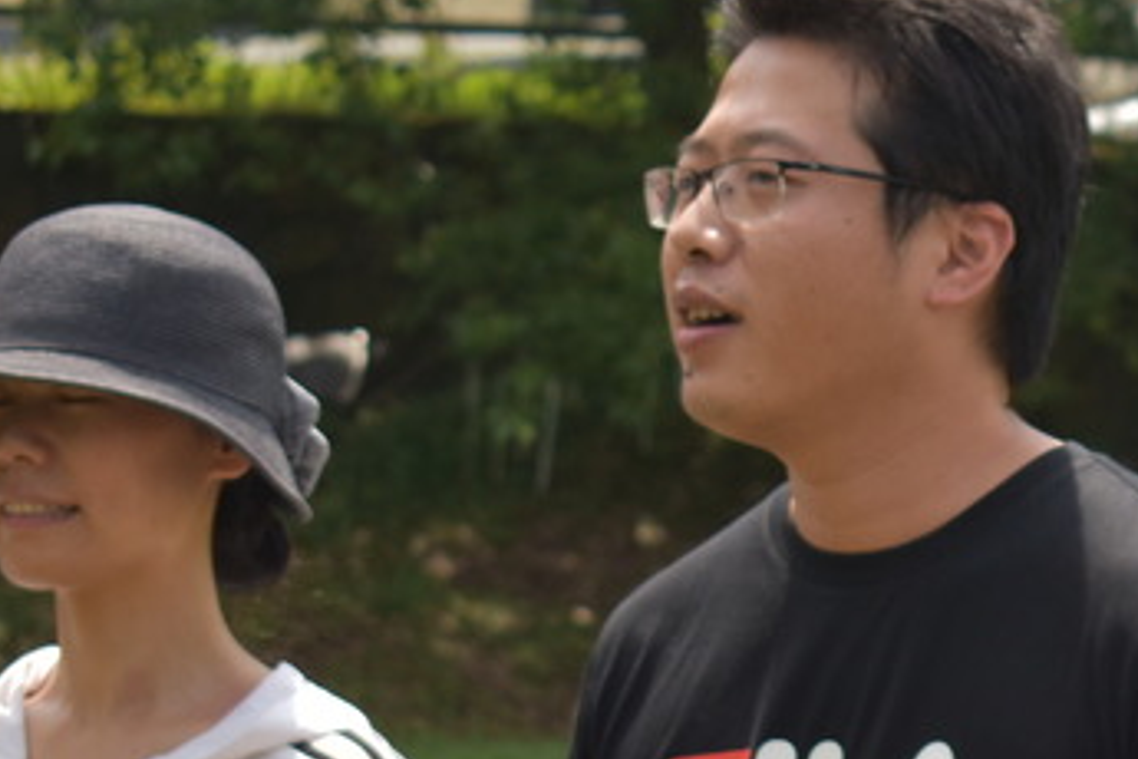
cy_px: 681
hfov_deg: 10.3
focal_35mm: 195
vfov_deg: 7.0
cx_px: 1514
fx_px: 6178
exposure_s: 1/500
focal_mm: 45
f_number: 5
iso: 125
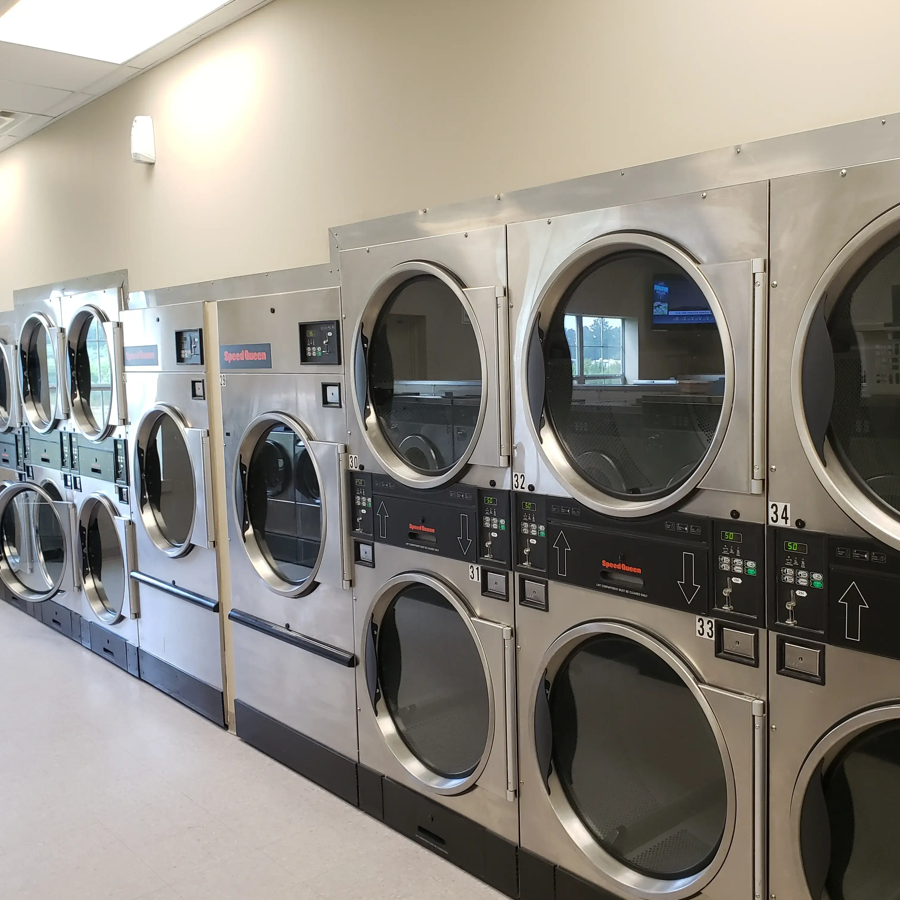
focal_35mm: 31
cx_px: 542
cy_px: 452
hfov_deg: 52.2
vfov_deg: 52.5
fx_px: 912
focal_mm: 4.3
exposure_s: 1/60
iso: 200
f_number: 2.4
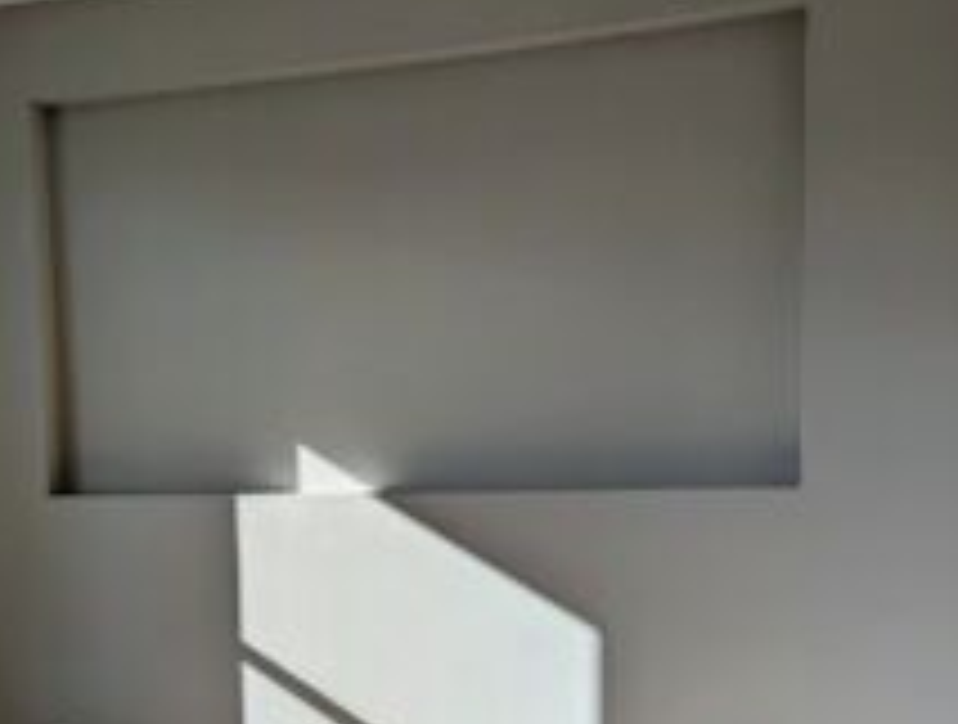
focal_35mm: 45
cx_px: 301
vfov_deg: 31.9
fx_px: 1249
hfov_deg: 41.3
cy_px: 510
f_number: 1.85
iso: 47
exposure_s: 1/1664
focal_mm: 6.81
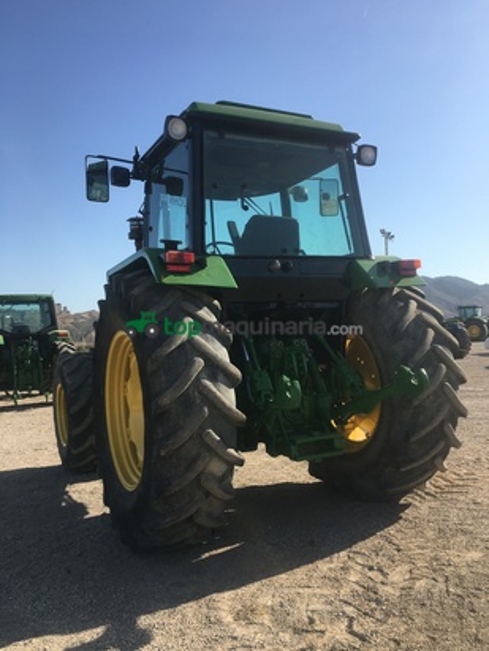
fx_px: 546
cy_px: 326
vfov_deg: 61.7
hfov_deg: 48.2
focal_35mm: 29
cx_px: 244
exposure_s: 1/1241
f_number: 2.2
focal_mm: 4.15
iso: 25
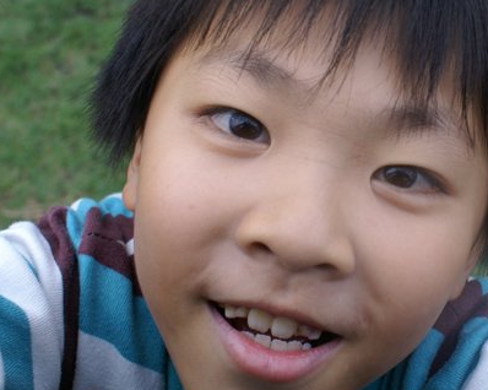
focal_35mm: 51
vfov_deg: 29.4
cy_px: 122
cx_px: 357
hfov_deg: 36.0
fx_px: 736
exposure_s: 1/40
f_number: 4.5
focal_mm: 18
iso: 100
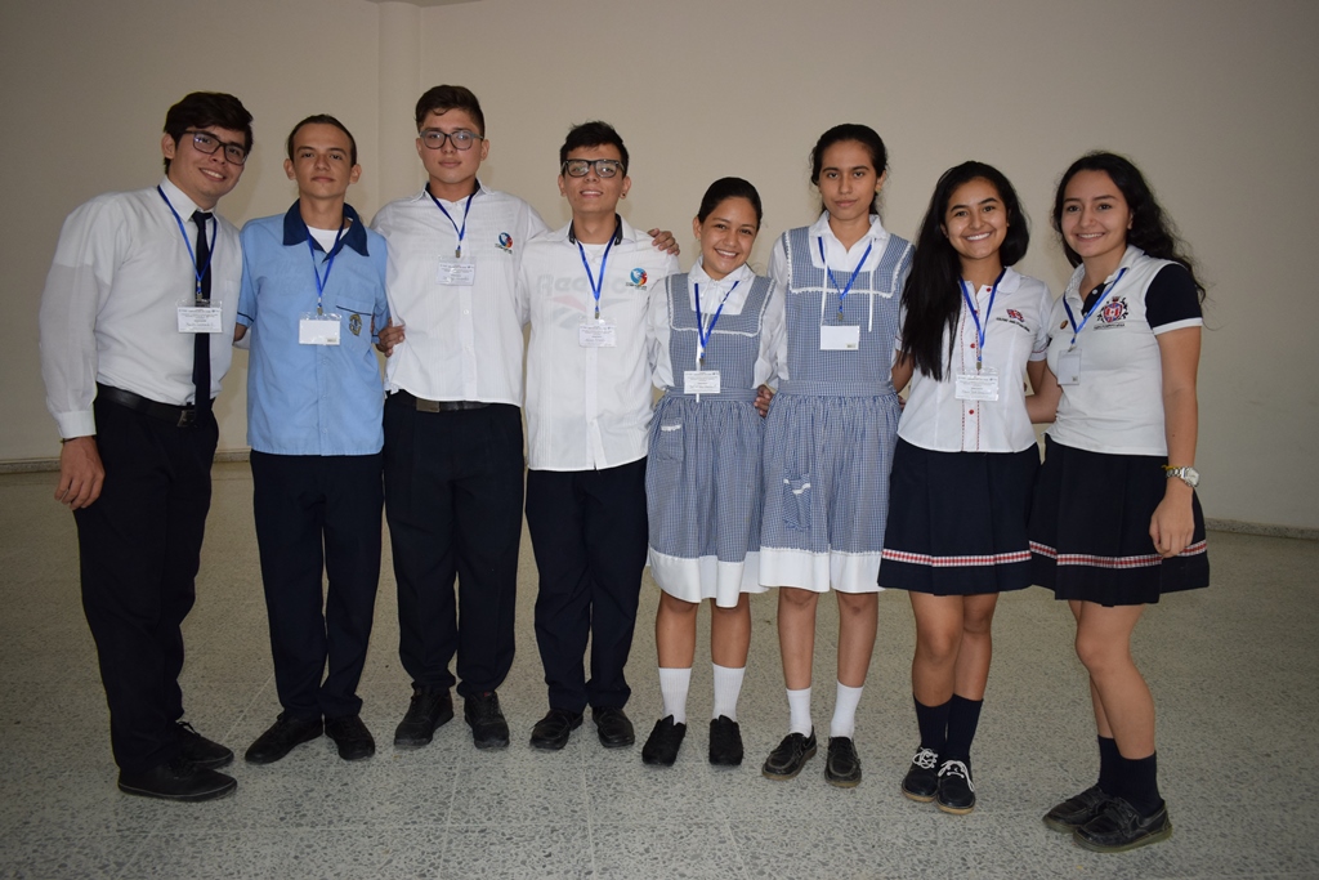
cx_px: 660
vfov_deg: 47.9
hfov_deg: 67.4
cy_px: 440
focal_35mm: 27
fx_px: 989
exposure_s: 1/125
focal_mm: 18
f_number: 3.5
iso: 800
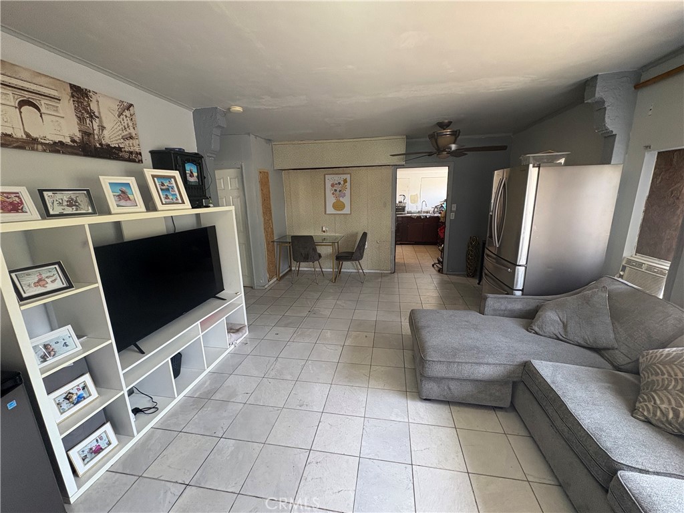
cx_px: 342
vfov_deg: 85.7
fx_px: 277
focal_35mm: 14
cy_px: 256
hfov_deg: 102.1
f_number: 2.2
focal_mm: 2.22
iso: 320
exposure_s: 1/60
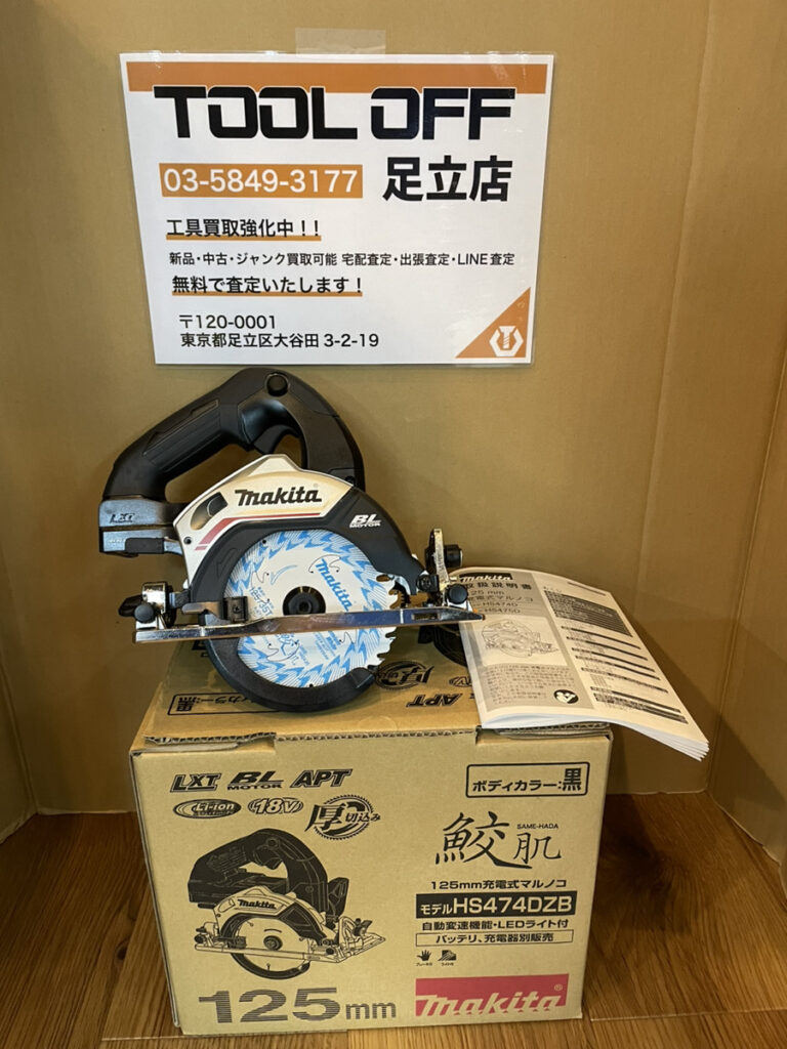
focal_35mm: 26
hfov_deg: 53.1
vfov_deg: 67.3
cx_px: 394
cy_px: 524
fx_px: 788
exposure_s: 1/50
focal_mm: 4.2
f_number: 1.6
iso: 320
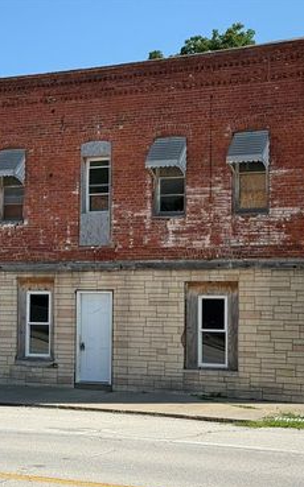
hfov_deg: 18.8
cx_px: 157
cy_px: 245
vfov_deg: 29.8
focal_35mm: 69
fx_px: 916
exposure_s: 1/4587
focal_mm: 6.76
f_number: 1.78
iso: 100
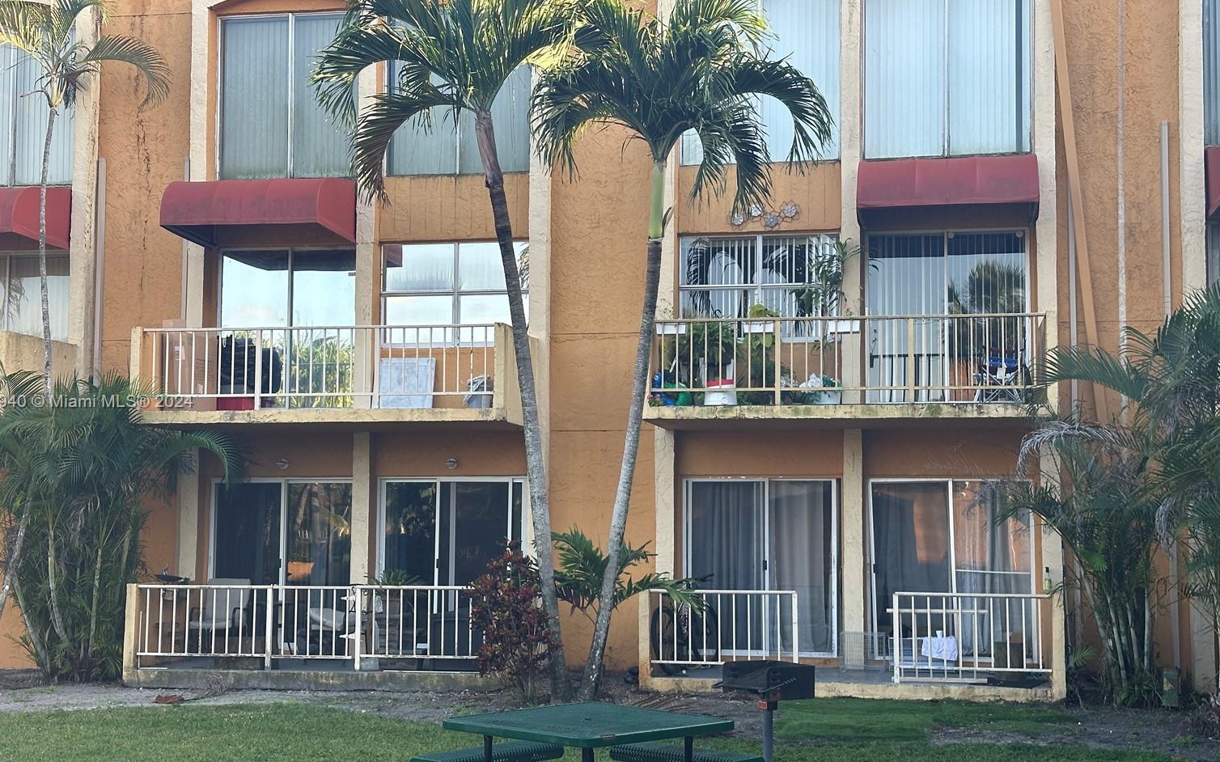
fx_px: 1795
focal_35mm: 54
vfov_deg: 24.0
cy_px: 403
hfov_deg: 37.5
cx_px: 582
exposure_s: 1/491
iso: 64
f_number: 1.78
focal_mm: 6.86
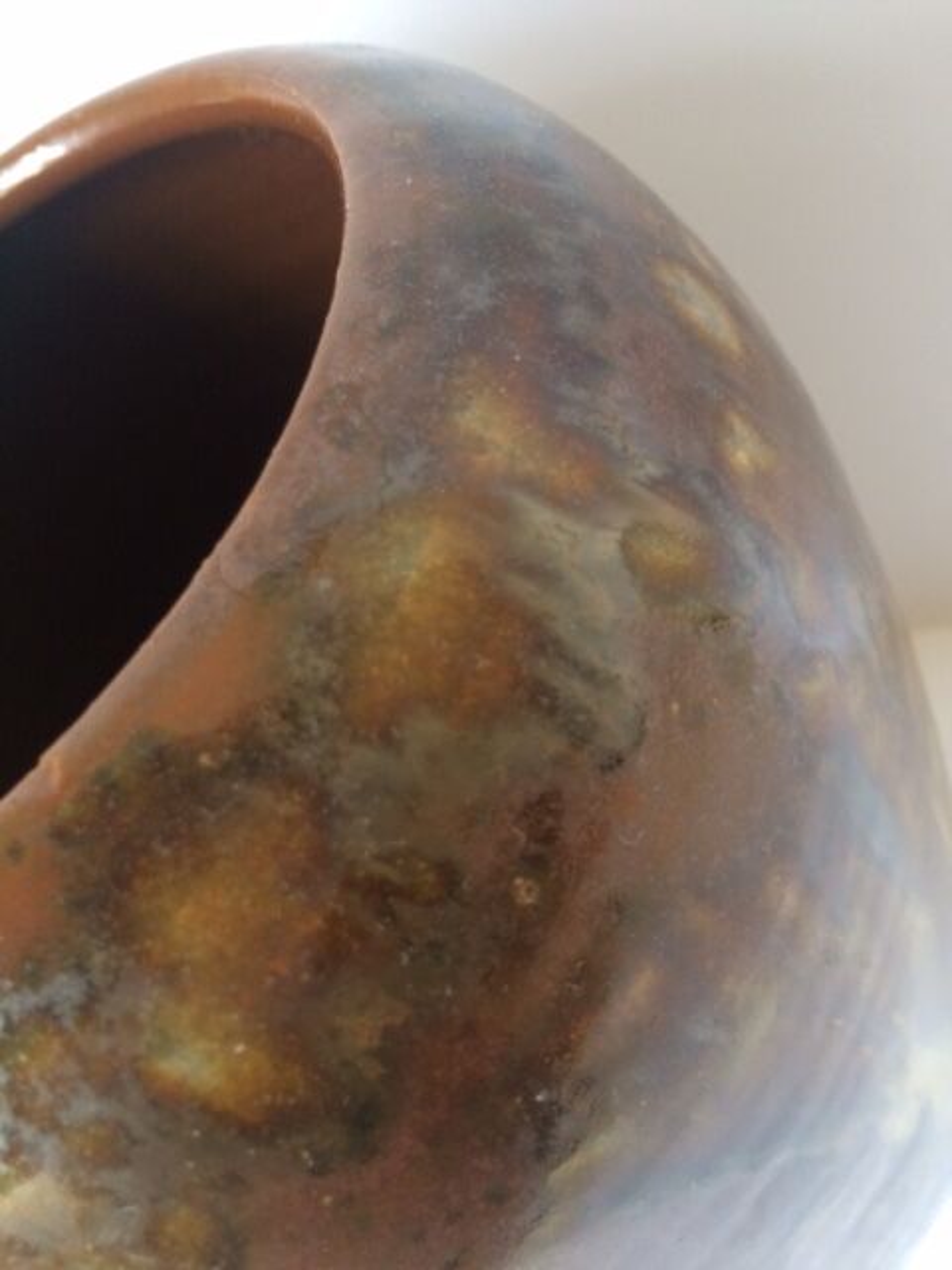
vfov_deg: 61.7
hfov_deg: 48.2
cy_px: 635
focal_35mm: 29
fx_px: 1063
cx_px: 476
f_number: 2.2
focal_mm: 4.15
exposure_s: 1/33
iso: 160
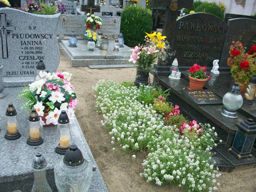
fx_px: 274
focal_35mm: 37
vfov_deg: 38.7
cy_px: 96
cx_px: 128
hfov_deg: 50.1
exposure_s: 1/232
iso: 80
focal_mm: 6.2
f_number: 2.8
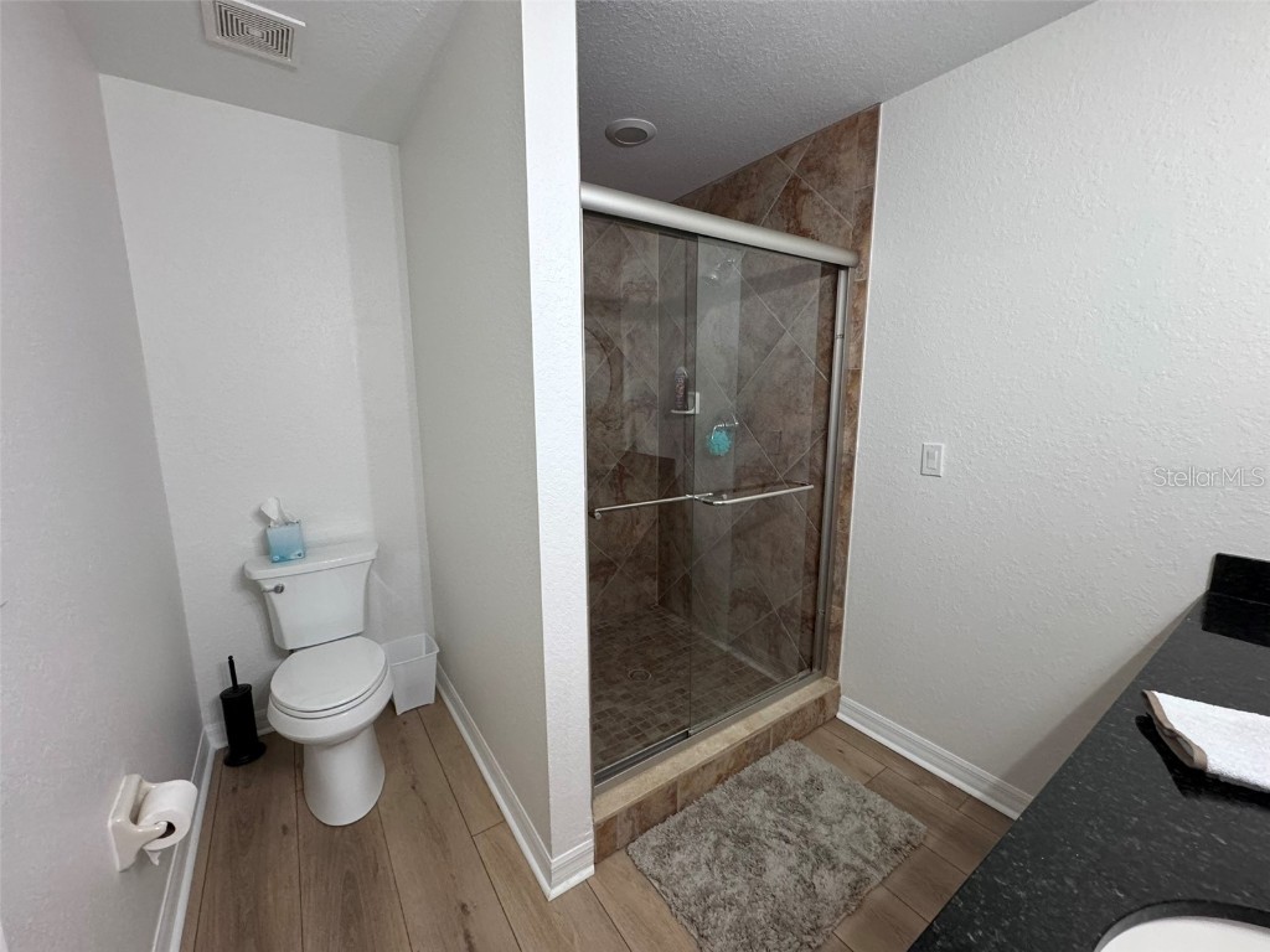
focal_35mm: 14
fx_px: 514
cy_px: 476
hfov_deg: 102.1
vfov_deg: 85.7
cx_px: 635
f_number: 2.2
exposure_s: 1/60
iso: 250
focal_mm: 2.22
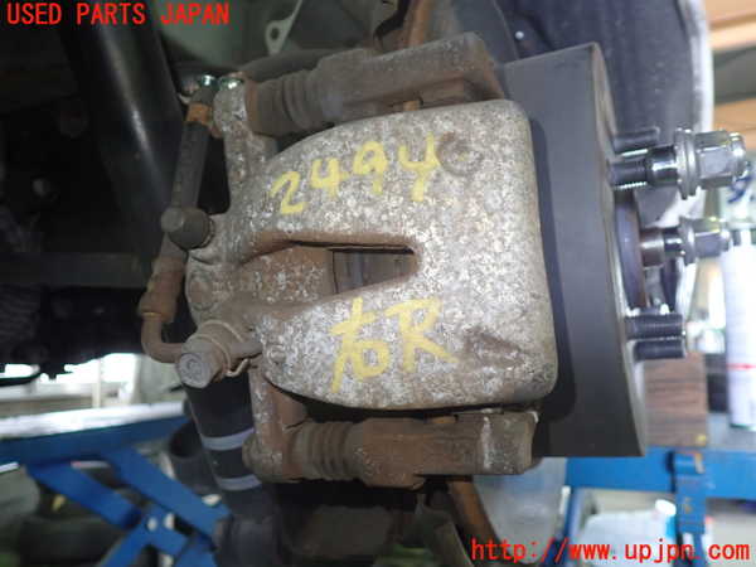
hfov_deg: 60.0
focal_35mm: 30
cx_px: 378
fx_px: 655
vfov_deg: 46.8
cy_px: 284
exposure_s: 1/30
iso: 400
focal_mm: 5.4
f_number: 2.3
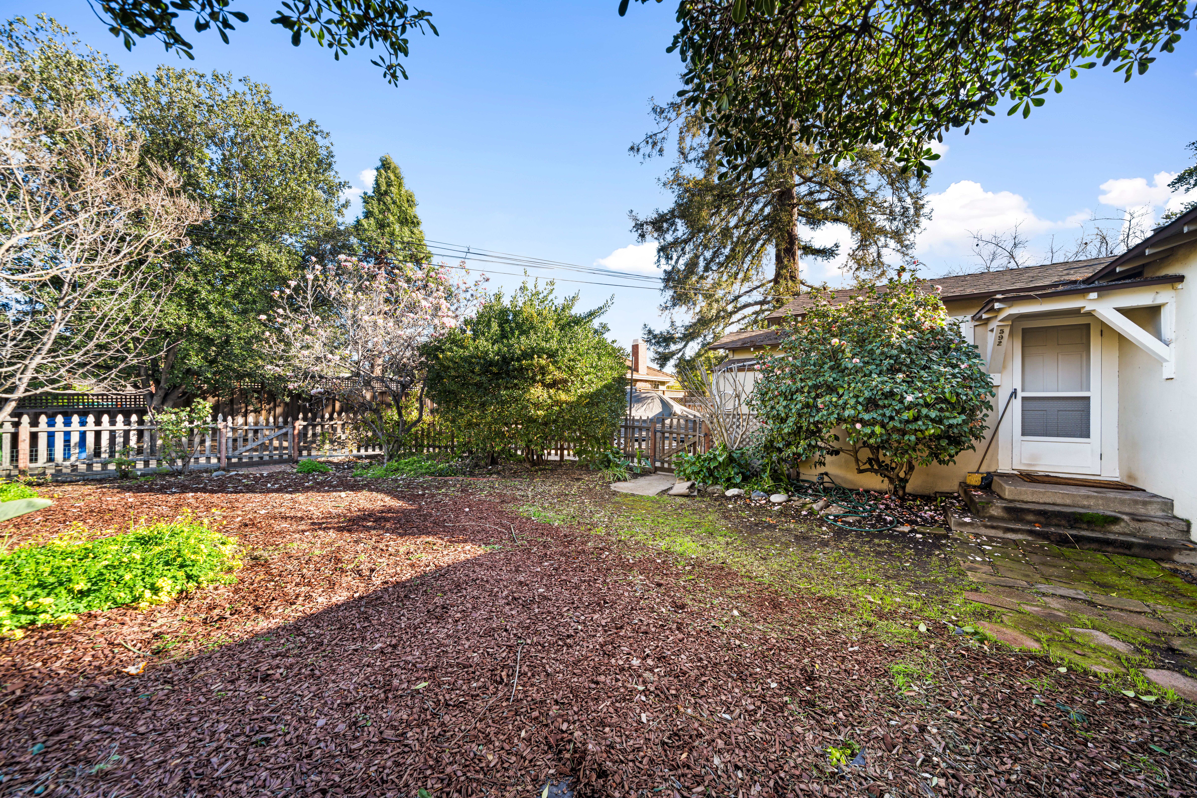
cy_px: 399
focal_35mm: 12
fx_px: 399
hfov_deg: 112.6
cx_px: 598
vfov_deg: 90.0
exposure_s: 1/15
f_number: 8
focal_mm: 12
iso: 100
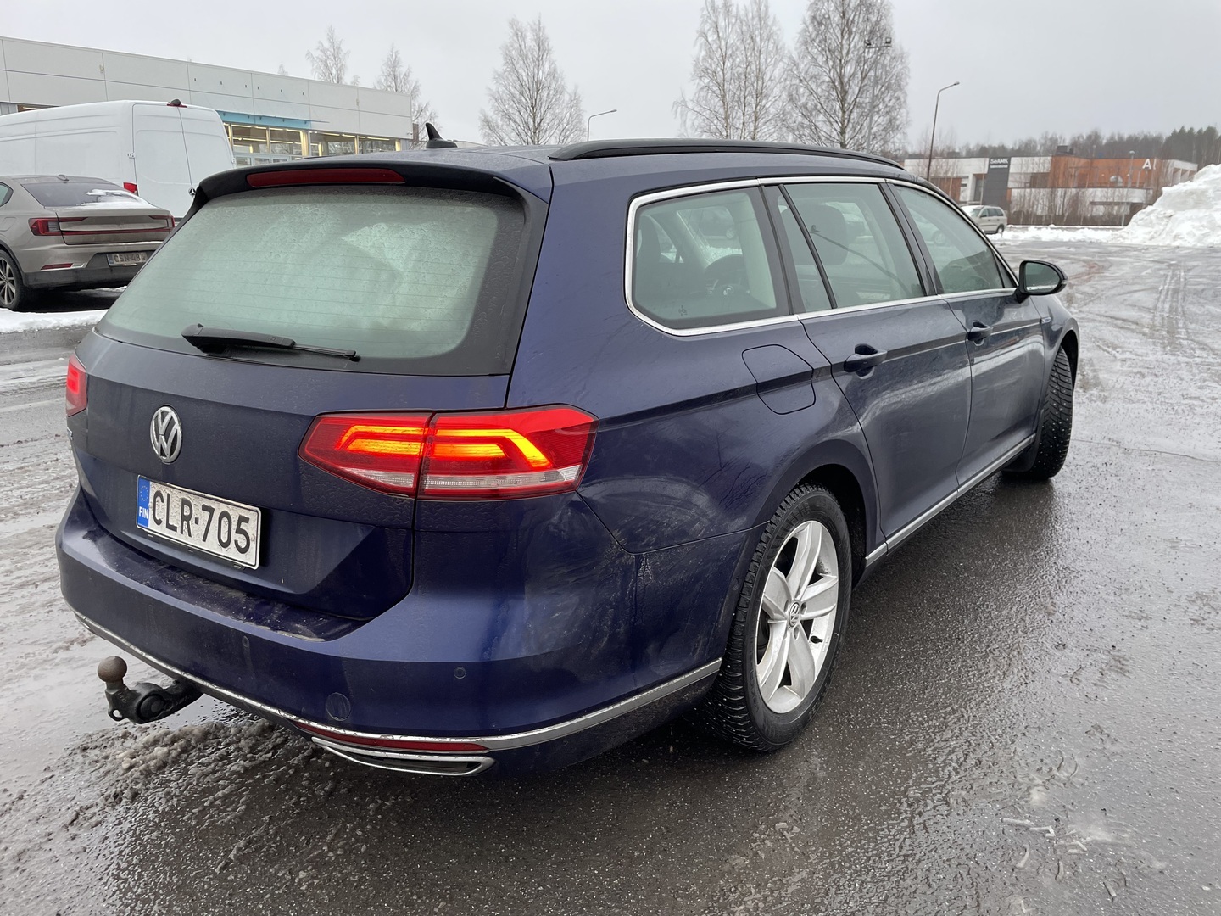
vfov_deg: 53.1
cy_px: 458
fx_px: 917
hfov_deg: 67.3
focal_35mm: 26
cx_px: 610
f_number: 1.6
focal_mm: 4.2
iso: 125
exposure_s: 1/105
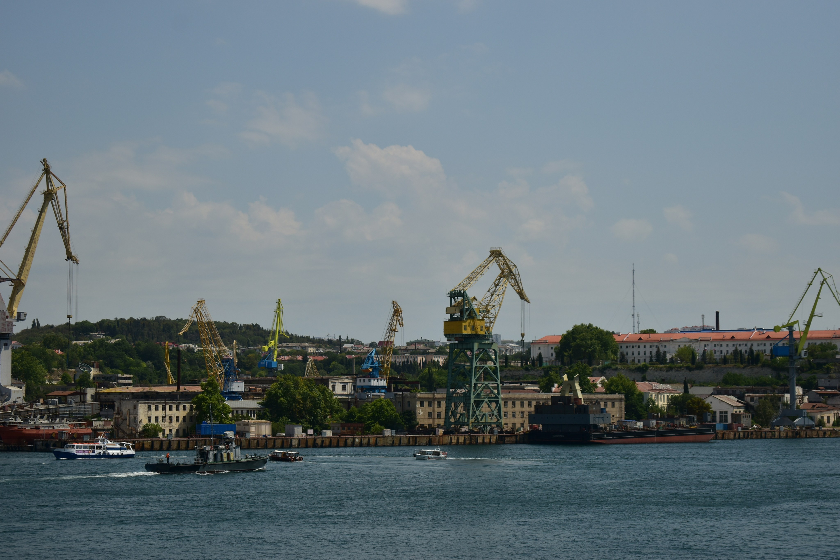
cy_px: 280
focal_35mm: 82
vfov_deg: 16.6
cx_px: 420
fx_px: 1925
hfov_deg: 24.6
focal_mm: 55
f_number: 5.6
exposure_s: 1/1250
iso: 100
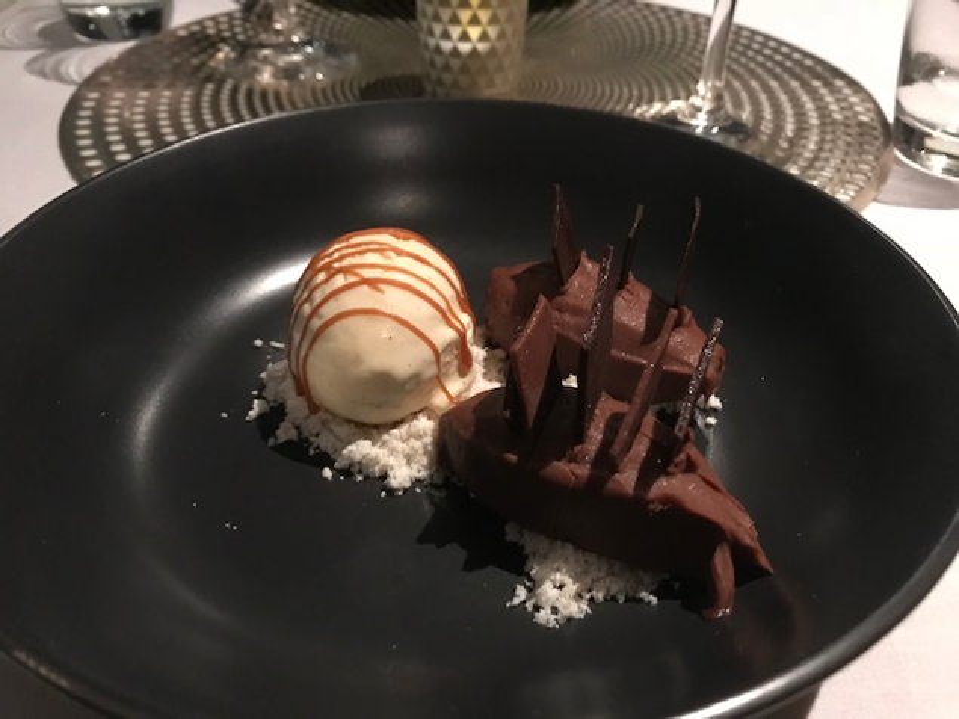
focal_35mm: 28
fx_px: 776
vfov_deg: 49.7
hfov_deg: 63.5
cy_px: 360
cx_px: 480
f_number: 1.8
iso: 160
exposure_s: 1/4
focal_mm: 3.99
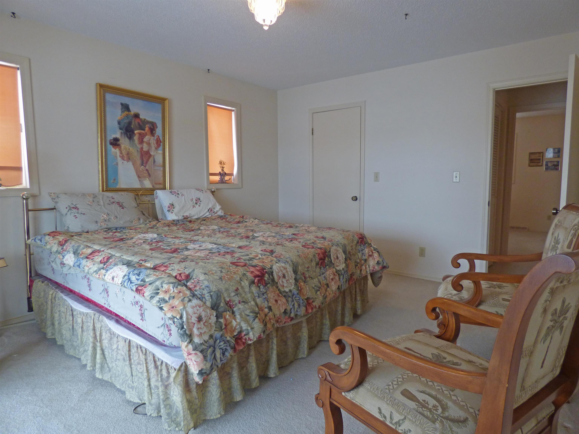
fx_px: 335
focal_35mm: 20
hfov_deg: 81.7
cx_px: 290
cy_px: 217
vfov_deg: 66.0
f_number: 2.8
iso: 200
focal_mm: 3.58
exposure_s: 1/60
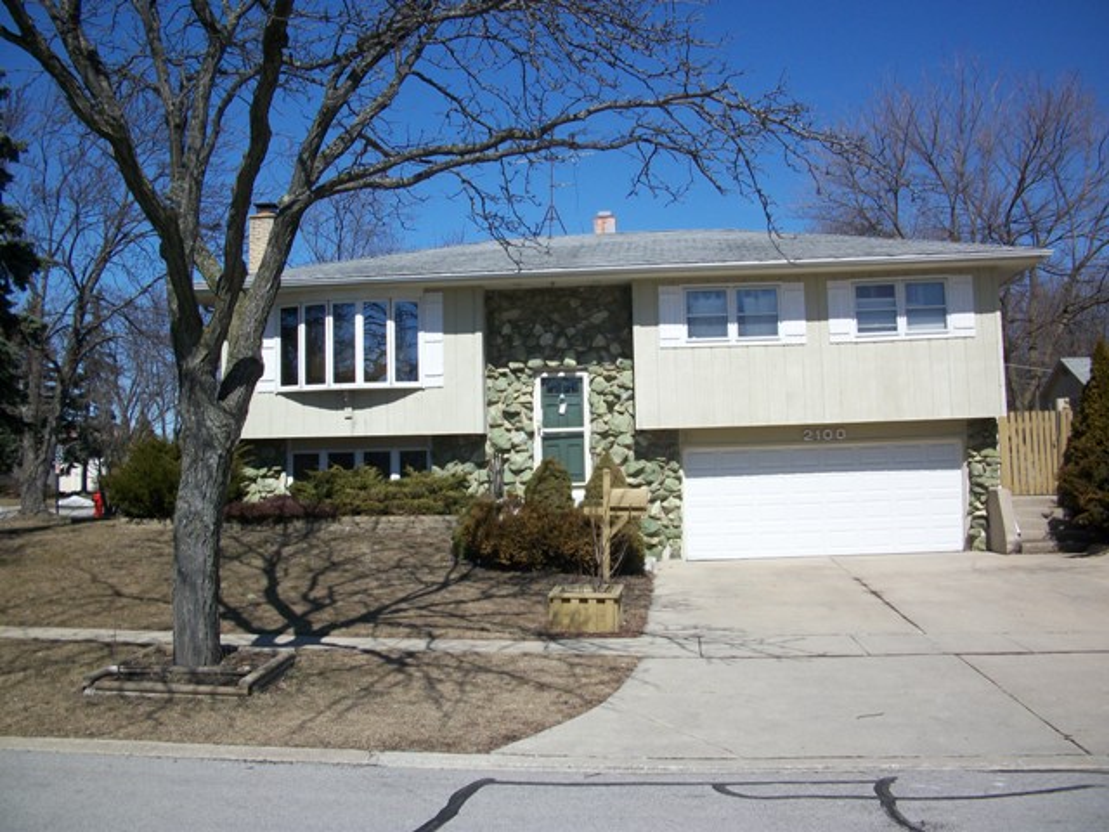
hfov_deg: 52.6
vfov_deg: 40.7
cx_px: 554
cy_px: 416
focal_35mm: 35
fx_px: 1121
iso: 80
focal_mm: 6.3
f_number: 8.8
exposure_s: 1/250
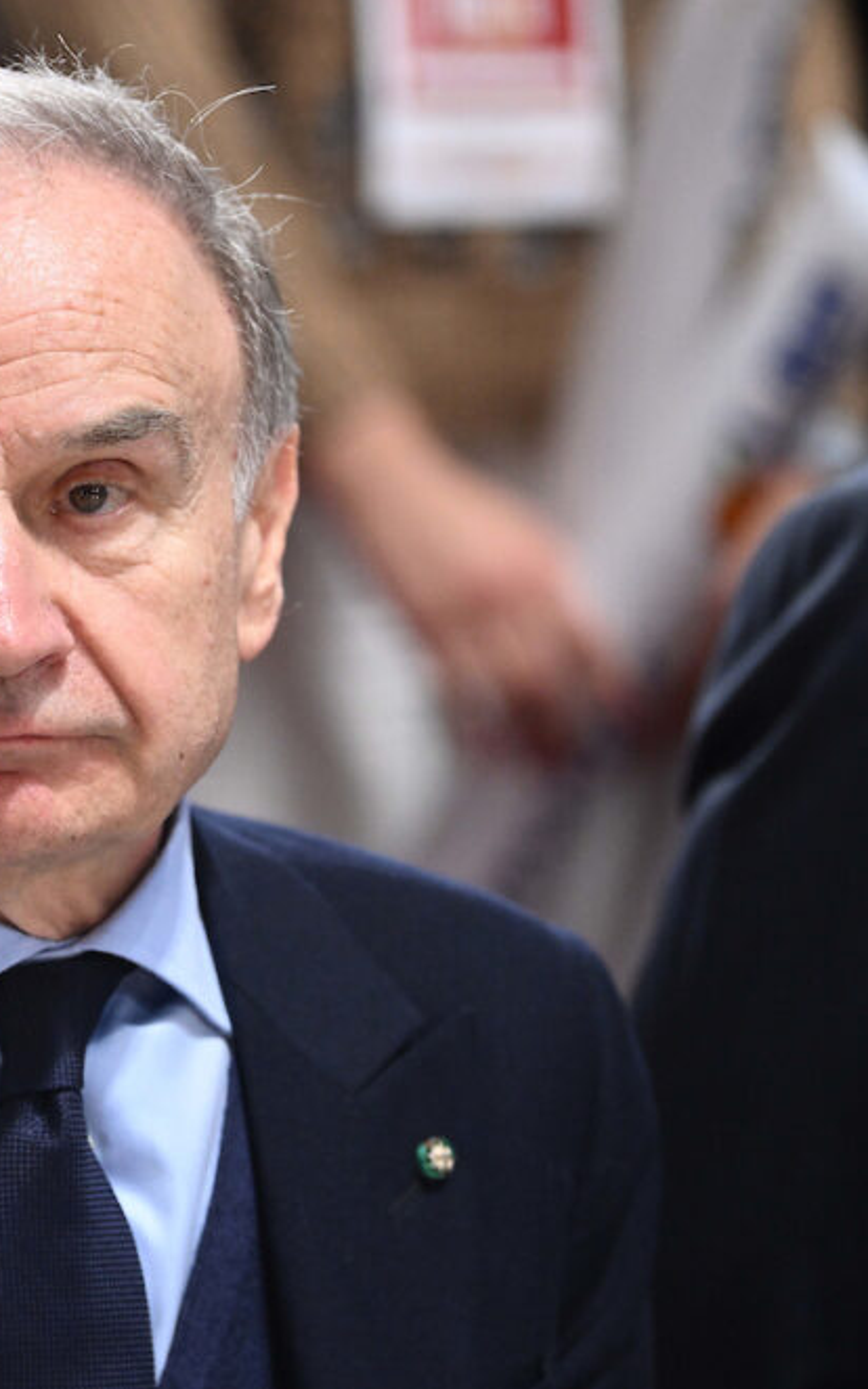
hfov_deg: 5.3
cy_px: 694
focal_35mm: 246
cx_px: -23
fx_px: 9317
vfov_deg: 8.5
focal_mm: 160
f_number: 3.5
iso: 4000
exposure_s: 1/800
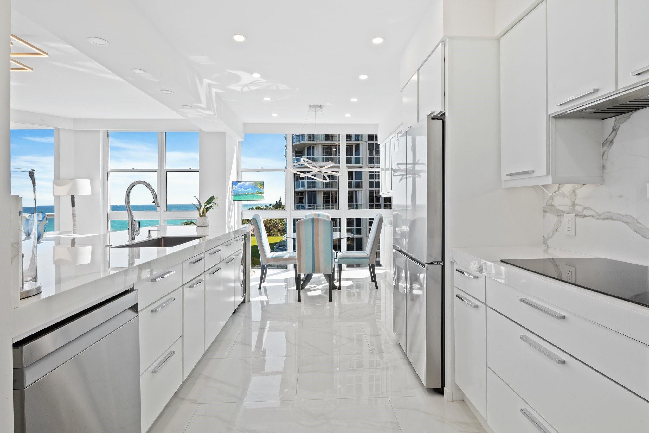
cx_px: 324
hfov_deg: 90.0
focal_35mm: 18
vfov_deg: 67.4
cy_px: 216
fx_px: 325
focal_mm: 18
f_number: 8
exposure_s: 1/20
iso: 400
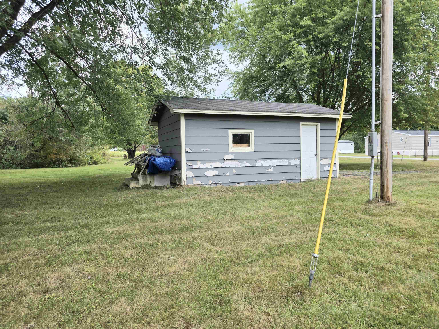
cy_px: 164
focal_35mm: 23
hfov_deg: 73.9
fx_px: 292
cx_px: 220
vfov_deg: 58.9
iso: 80
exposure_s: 1/1429
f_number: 1.7
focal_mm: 6.3
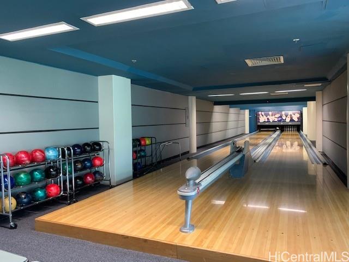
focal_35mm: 26
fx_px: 262
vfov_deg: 53.1
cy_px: 131
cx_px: 174
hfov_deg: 67.3
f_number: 1.8
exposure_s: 1/30
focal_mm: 4.25
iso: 400
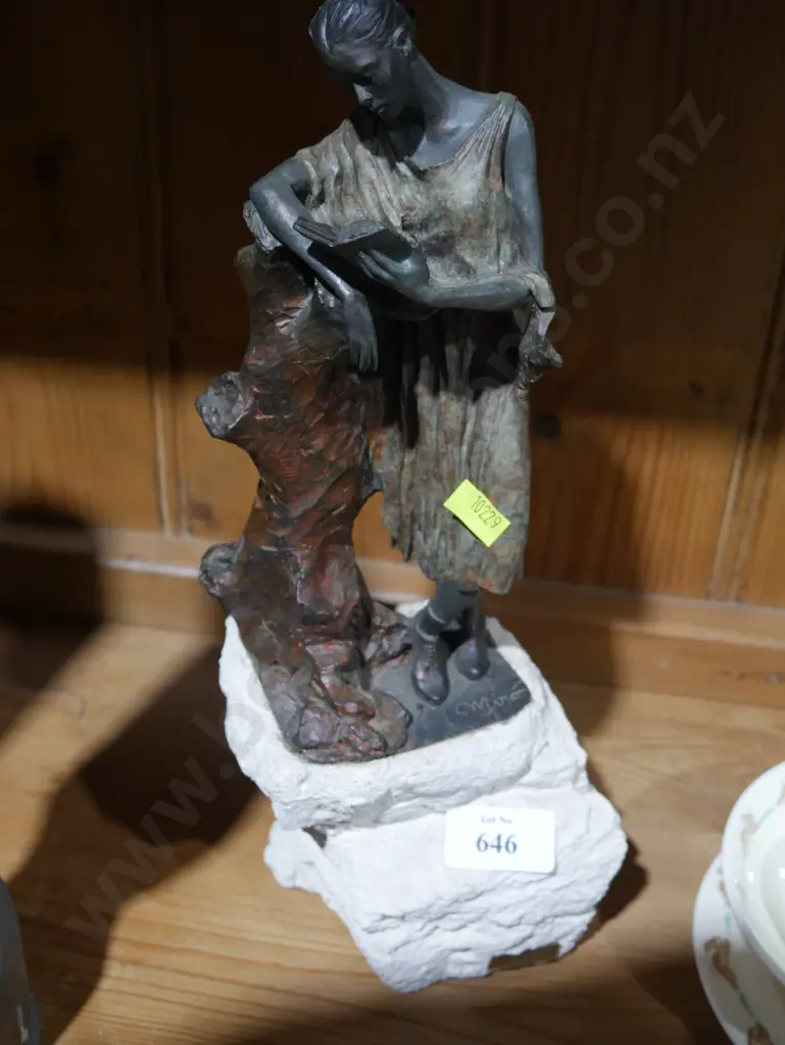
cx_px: 392
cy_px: 522
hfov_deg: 34.4
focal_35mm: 42
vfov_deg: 44.8
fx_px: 1269
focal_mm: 21
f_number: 4.6
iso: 800
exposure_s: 1/60
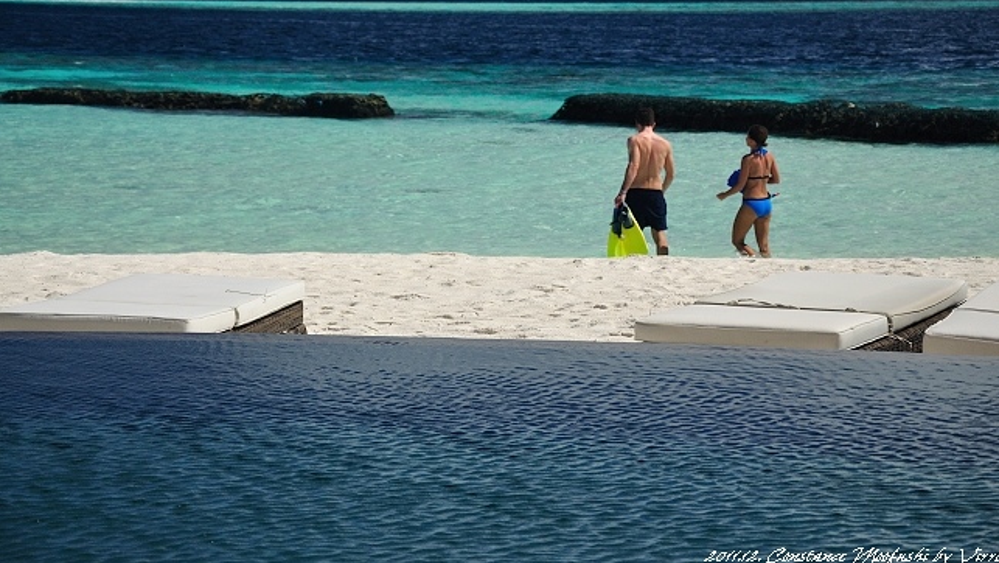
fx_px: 2941
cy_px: 236
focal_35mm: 111
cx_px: 503
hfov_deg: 19.3
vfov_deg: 10.9
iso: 400
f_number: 5.3
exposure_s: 1/1600
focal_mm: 70
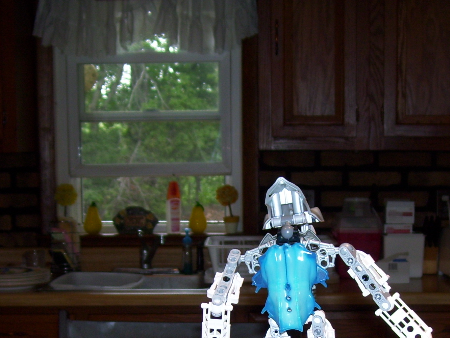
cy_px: 337
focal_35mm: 77
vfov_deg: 18.7
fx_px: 1002
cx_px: 280
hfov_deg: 25.2
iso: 80
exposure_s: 1/60
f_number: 2.7
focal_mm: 6
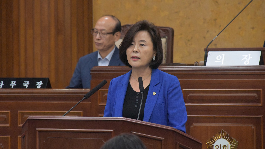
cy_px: 69
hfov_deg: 6.9
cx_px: 133
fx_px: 2213
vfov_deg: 3.9
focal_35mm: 315
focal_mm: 300
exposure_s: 1/320
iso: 9000
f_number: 9
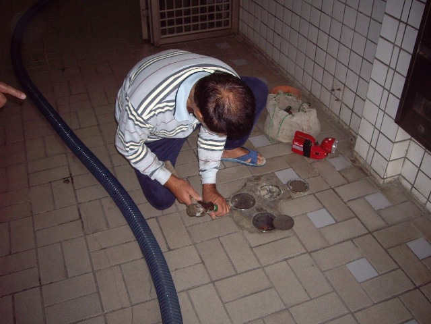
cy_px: 162
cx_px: 216
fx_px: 473
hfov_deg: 49.0
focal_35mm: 38
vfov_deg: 37.7
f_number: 2.7
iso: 200
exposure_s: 1/40
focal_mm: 6.2
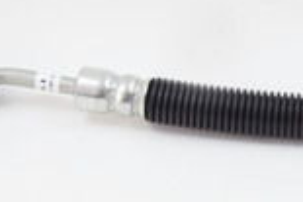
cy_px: 107
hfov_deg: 12.7
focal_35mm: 161
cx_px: 276
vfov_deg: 8.5
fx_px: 1354
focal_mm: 26
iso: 900
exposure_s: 1/60
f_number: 4
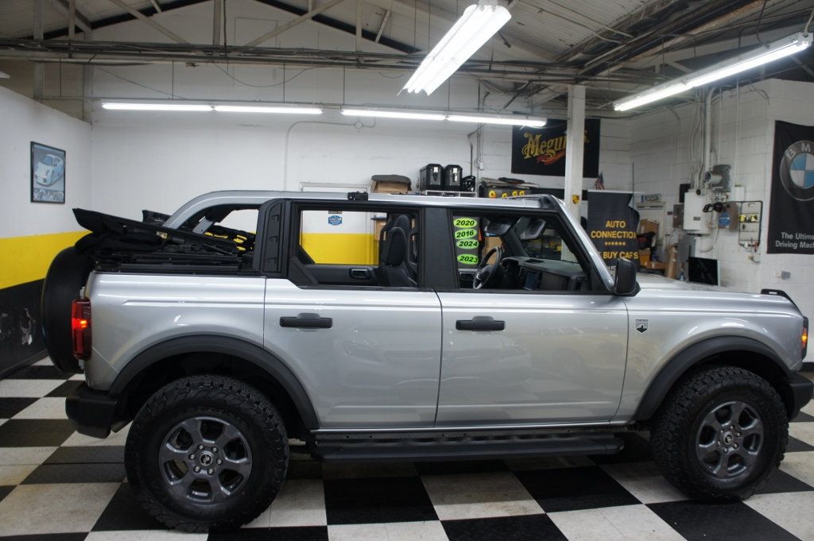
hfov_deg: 67.4
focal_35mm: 27
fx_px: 610
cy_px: 270
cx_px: 407
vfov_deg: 47.9
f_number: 3.5
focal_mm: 18
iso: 250
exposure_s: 1/30
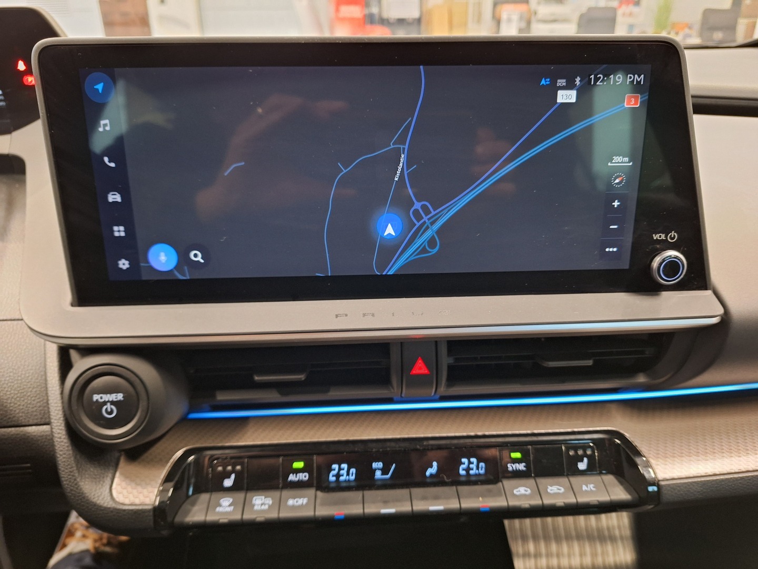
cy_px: 284
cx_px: 379
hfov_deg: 73.9
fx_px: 504
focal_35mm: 23
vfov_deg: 58.9
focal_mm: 5.54
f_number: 1.8
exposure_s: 1/20
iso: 500
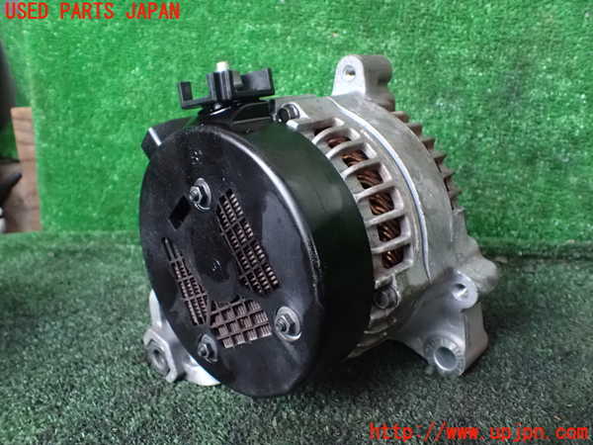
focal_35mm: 30
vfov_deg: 46.8
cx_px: 296
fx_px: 514
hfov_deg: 60.0
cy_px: 222
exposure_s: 1/30
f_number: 2.3
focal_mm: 5.4
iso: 1600
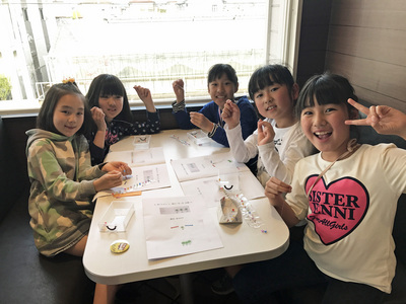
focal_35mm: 28
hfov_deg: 63.4
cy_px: 152
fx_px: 328
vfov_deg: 49.7
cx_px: 203
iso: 20
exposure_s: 1/129
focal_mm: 3.99
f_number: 1.8
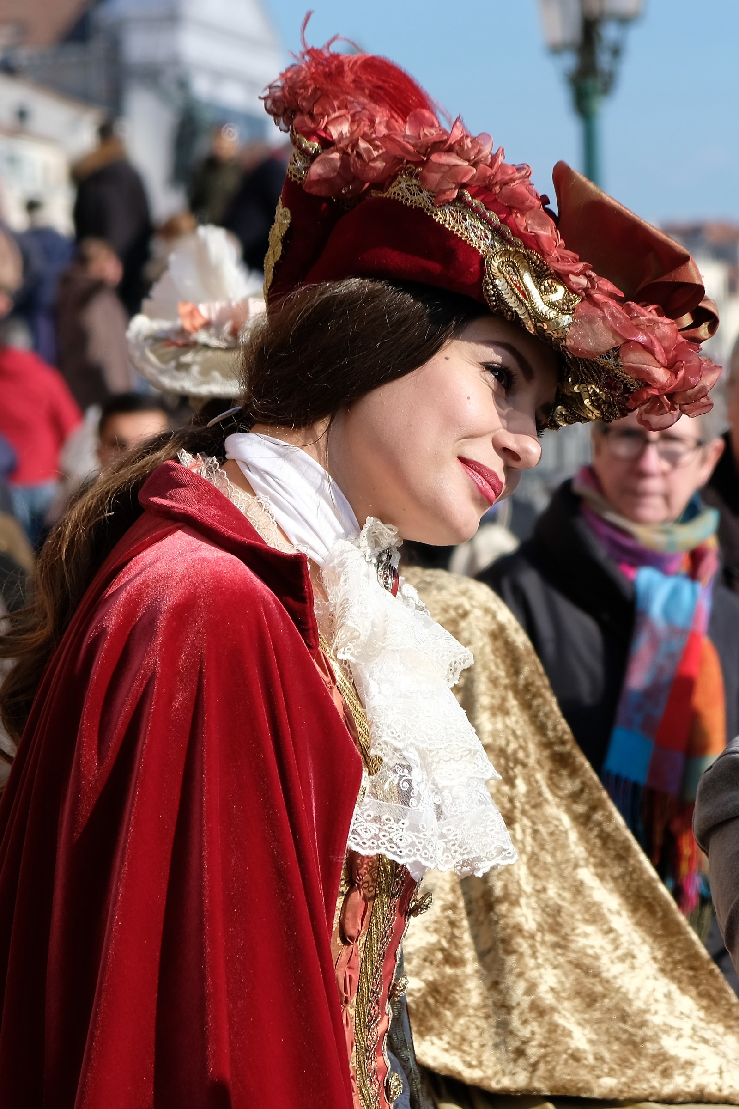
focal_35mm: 83
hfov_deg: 16.5
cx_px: 370
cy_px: 554
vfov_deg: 24.5
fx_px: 2556
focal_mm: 55
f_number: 4
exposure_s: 1/1400
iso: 200
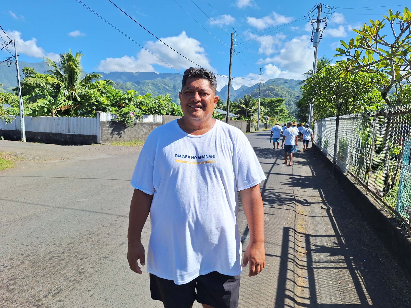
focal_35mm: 23
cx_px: 206
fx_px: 273
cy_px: 154
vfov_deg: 58.9
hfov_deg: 73.9
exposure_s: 1/2028
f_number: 1.8
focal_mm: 5.54
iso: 40
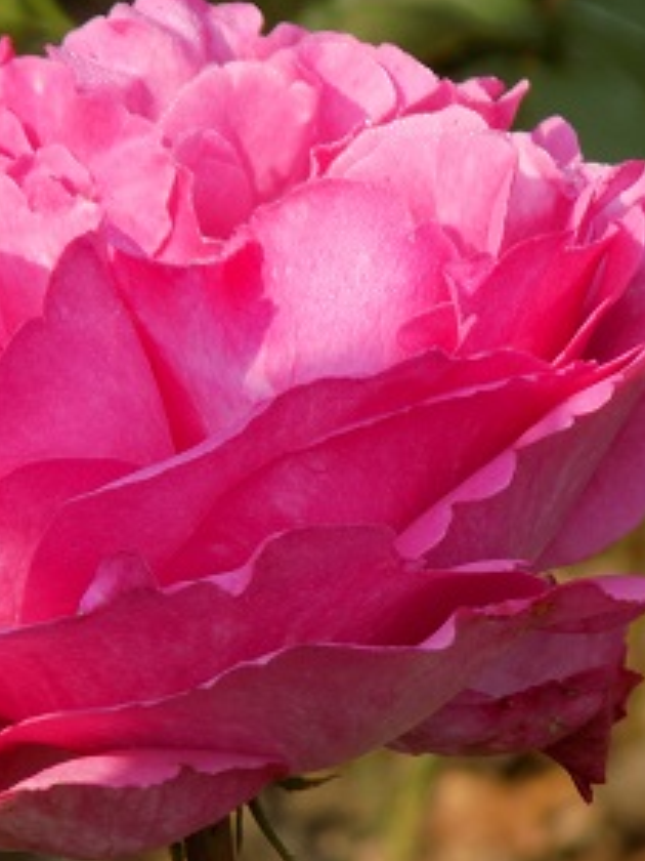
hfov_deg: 1.6
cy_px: 504
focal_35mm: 922
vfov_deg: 2.2
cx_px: 114
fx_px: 22906
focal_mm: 95.4
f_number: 5.9
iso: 80
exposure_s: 1/200
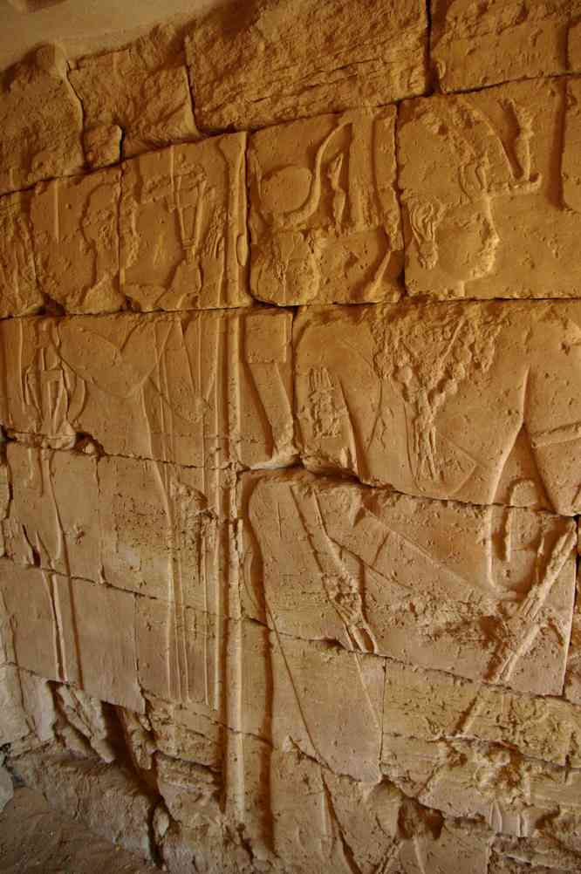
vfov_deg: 67.4
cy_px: 437
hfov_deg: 47.8
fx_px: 655
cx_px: 290
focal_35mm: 27
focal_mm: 18
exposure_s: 1/45
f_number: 4
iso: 800
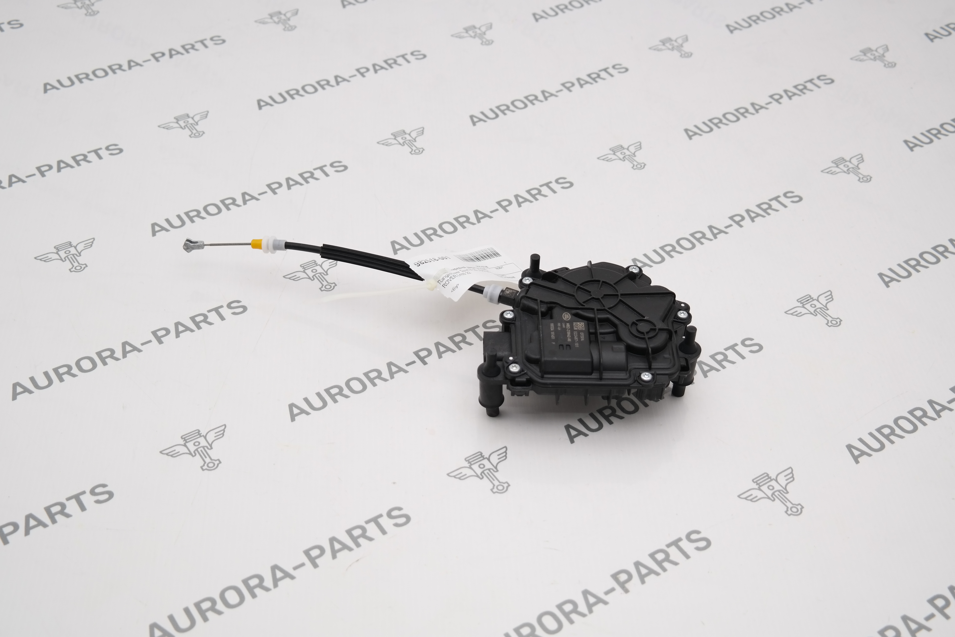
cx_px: 478
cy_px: 318
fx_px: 1326
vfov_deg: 27.0
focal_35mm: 50
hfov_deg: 39.6
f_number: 4.5
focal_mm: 33
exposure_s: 1/125
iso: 100
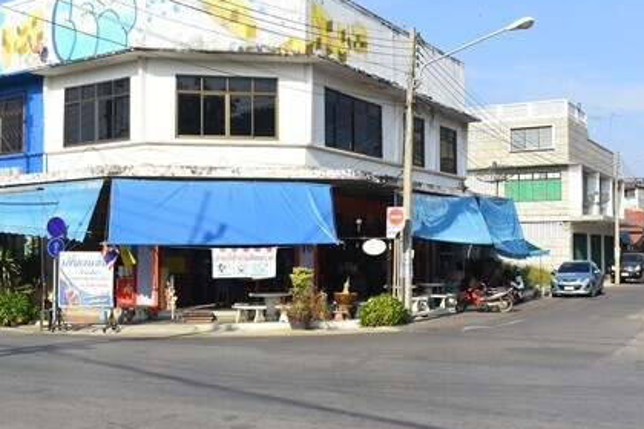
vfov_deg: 29.9
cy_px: 215
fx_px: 805
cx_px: 363
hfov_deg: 43.5
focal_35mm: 45
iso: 250
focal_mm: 18
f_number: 8
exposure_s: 1/500
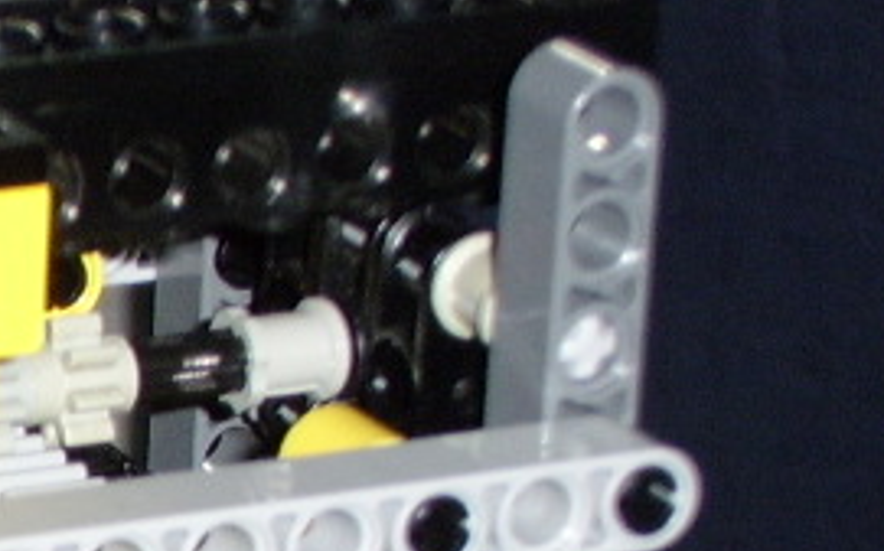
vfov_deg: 5.7
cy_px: 727
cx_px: -59
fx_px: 5490
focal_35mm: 228
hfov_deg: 9.1
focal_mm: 17.4
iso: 259
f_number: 5
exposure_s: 1/60
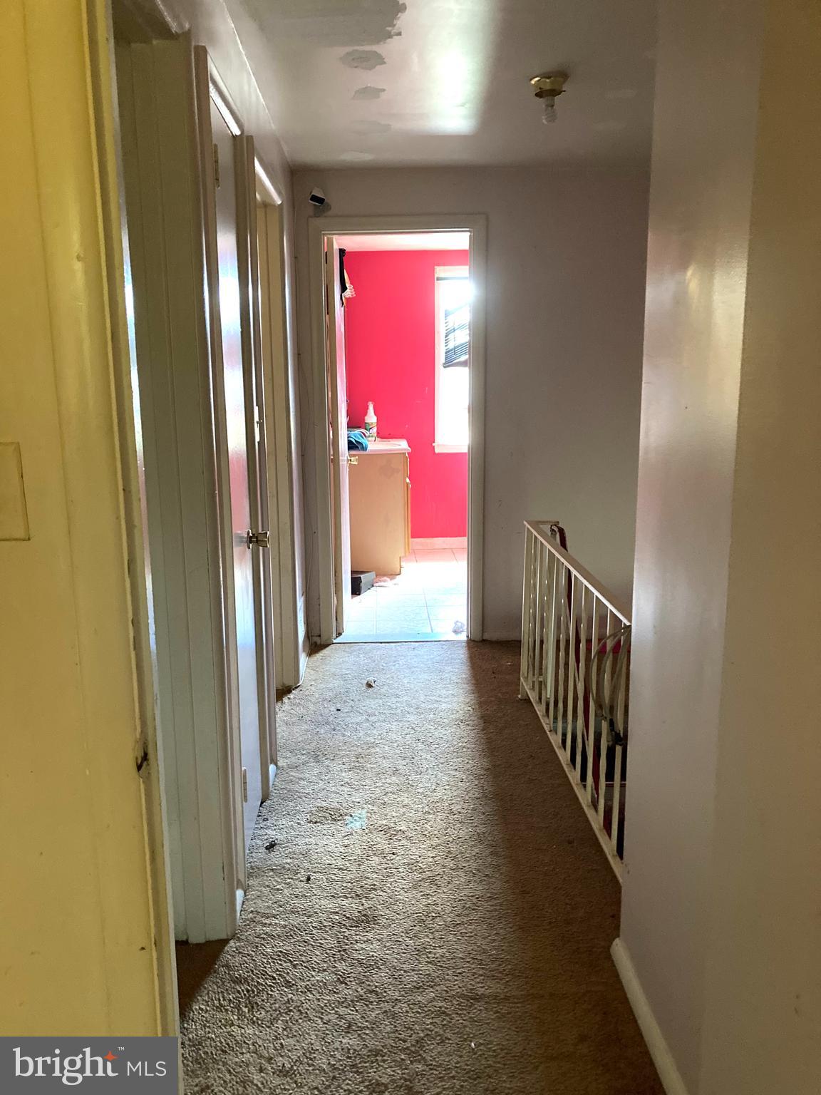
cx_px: 410
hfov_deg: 49.7
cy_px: 548
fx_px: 885
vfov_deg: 63.4
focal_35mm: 28
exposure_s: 1/30
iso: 500
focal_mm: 3.99
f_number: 1.8
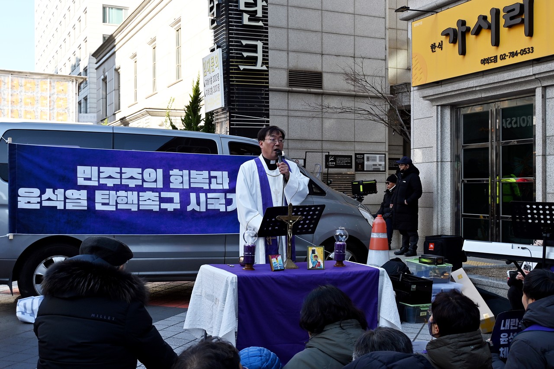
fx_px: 635
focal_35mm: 41
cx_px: 277
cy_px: 184
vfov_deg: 32.4
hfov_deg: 47.2
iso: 140
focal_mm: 27.5
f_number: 5.6
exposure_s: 1/250
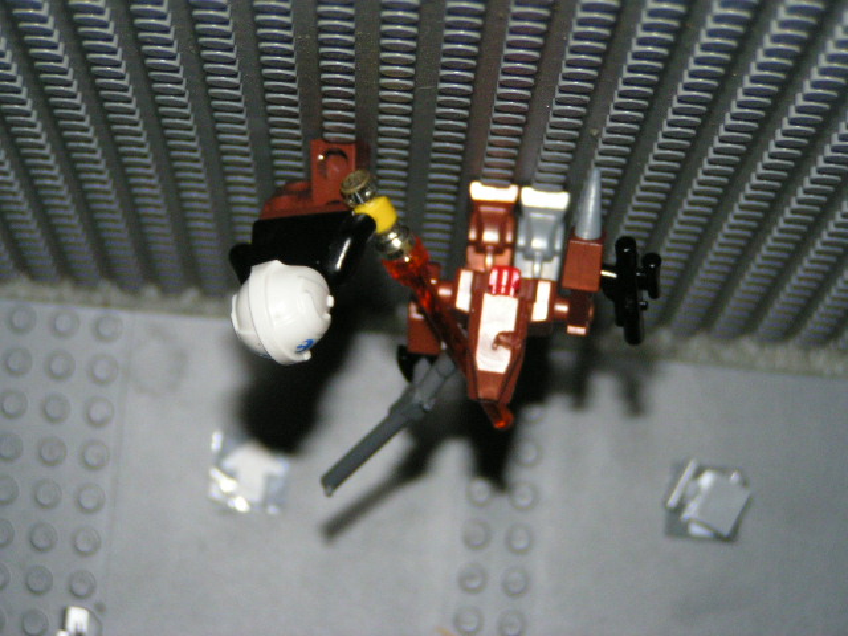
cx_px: 424
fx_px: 3503
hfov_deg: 13.8
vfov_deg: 10.4
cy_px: 318
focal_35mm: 143
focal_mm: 21.9
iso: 200
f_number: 3.5
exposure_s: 1/160
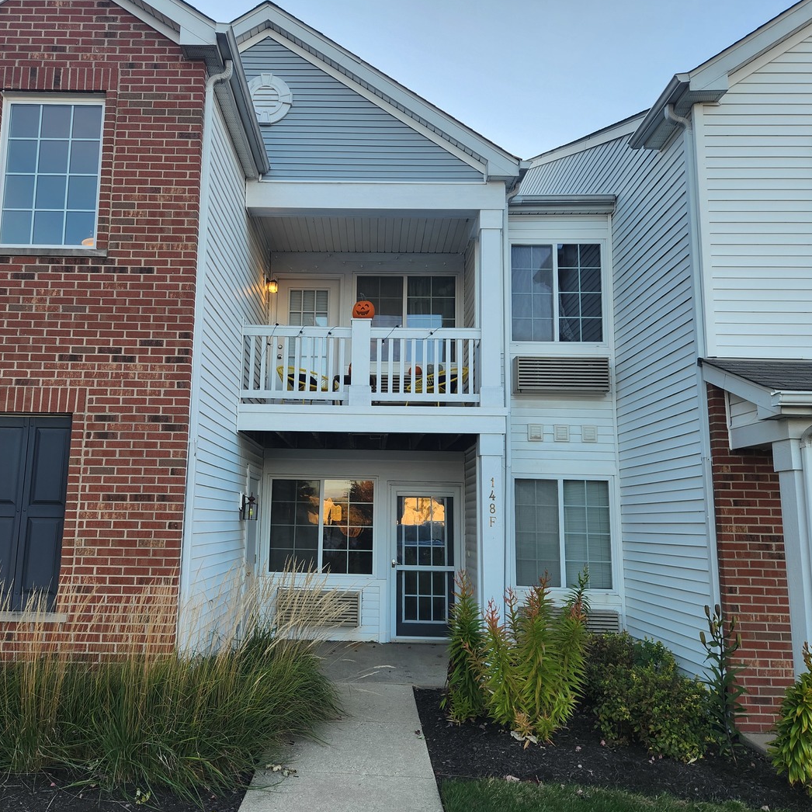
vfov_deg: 57.3
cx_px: 349
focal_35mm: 28
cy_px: 395
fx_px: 743
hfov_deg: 57.1
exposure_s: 1/180
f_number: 1.8
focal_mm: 5.4
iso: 20
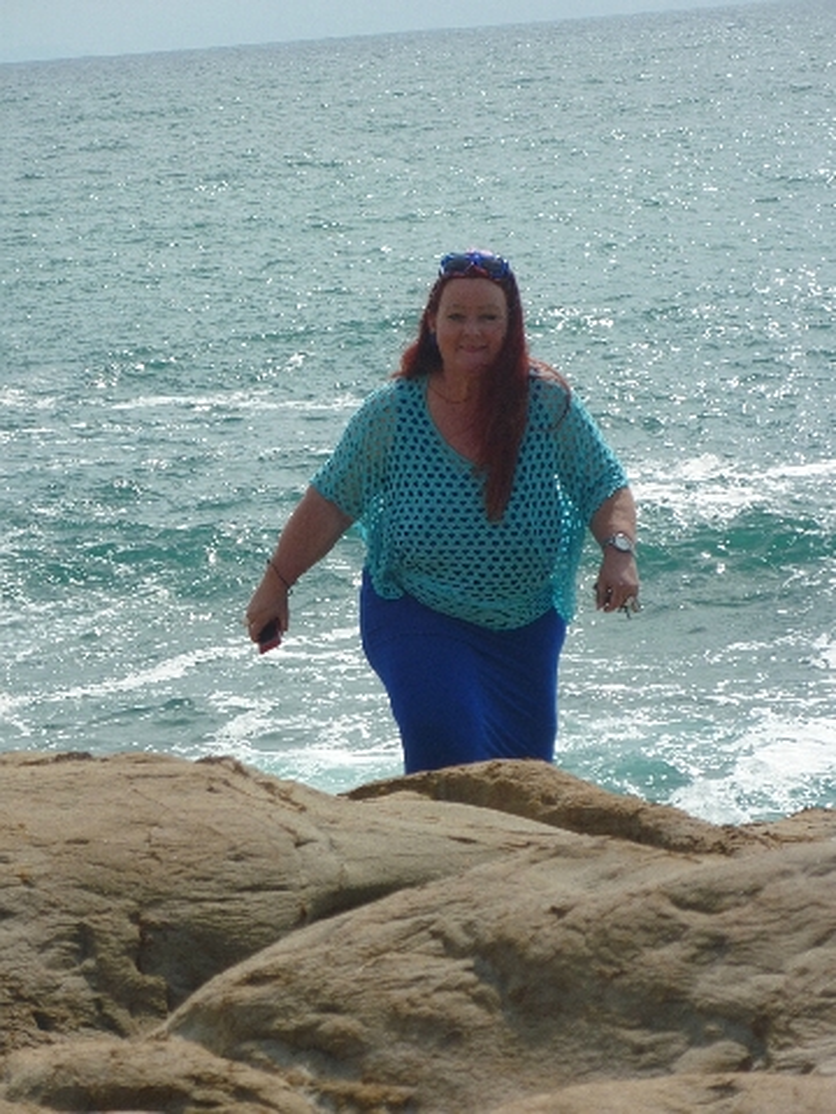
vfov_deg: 14.9
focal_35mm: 132
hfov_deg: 11.2
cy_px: 557
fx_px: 4251
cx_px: 418
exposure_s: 1/640
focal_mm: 22
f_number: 5.9
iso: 80
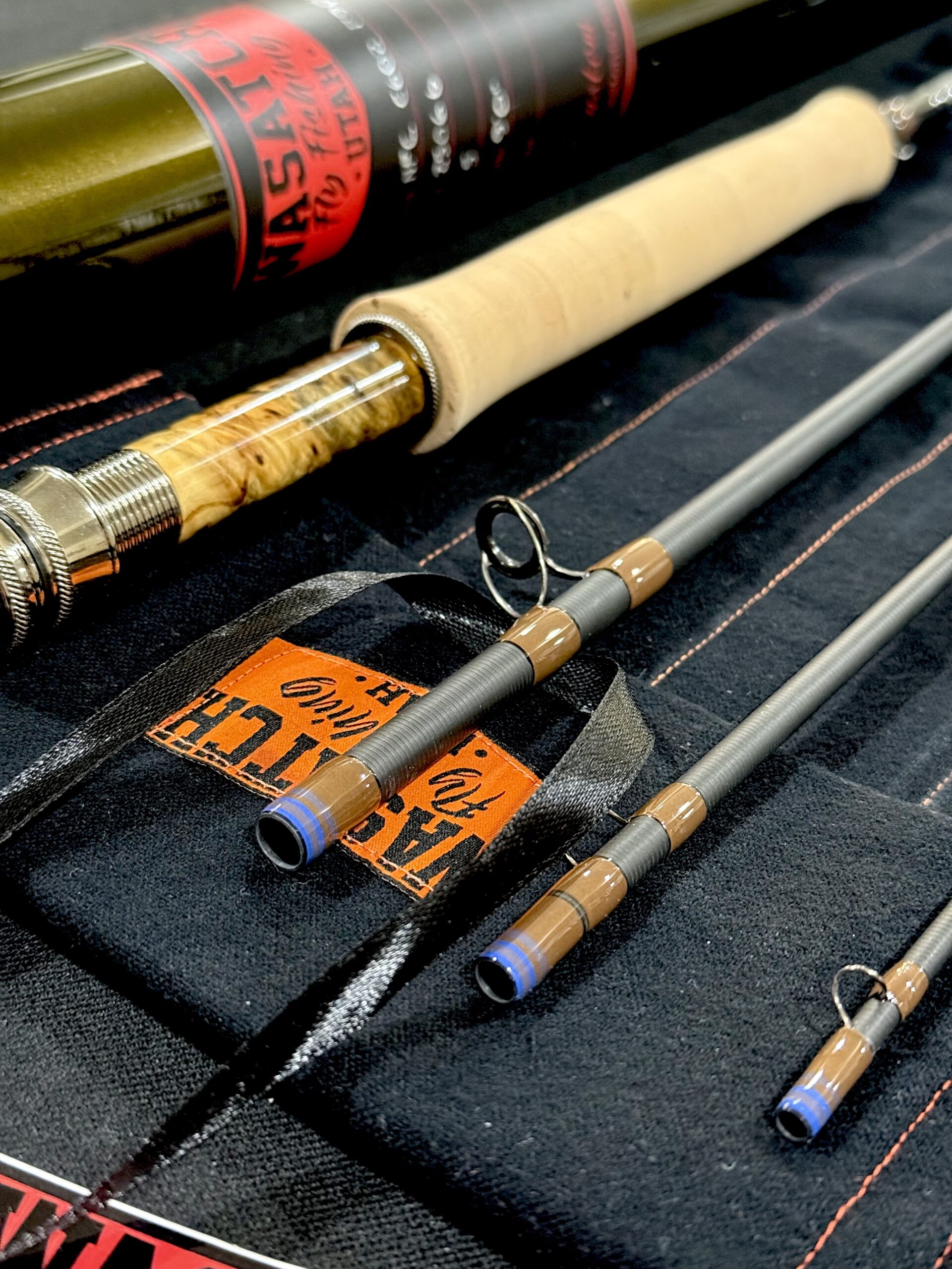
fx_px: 1760
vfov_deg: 39.7
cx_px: 476
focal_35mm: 48
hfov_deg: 30.3
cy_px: 634
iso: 640
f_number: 1.78
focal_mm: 6.76
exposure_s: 1/30
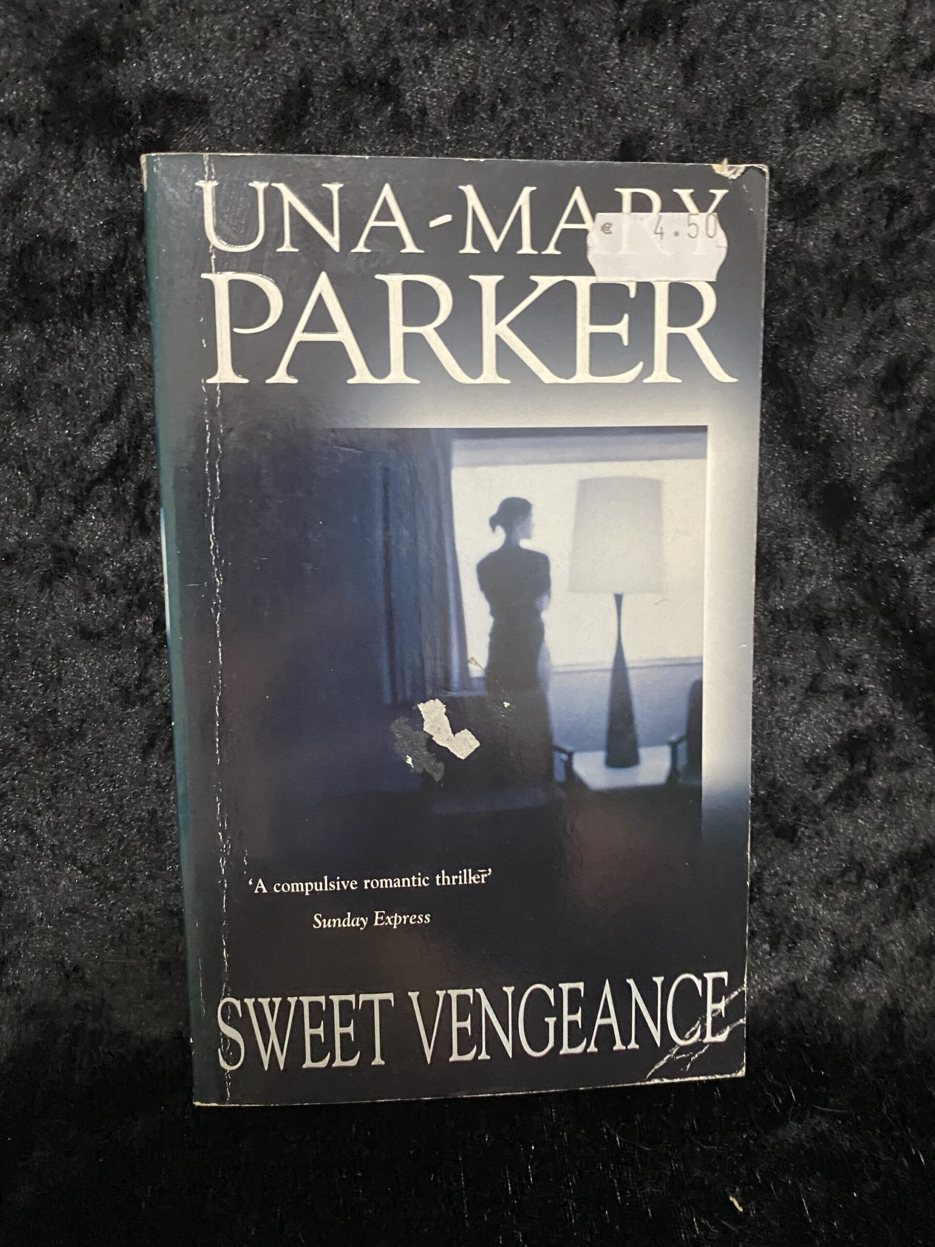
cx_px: 468
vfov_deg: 67.3
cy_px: 624
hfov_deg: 53.1
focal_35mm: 26
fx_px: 936
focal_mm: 4.25
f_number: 1.8
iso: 640
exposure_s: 1/30
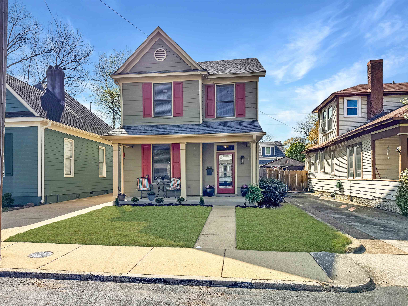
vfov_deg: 56.8
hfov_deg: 71.6
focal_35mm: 24
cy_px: 153
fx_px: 283
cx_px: 204
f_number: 1.78
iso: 80
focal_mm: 6.76
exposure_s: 1/7092
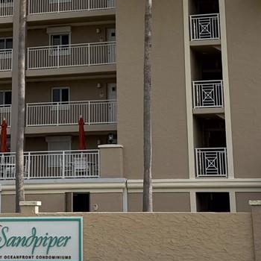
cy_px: -6
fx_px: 827
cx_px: 84
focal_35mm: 97
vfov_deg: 17.5
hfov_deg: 17.9
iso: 80
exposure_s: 1/4673
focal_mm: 6.76
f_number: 1.78
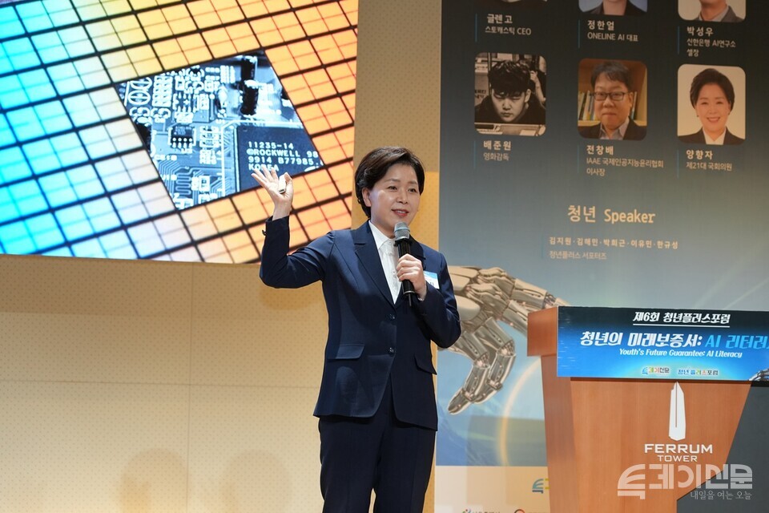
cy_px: 256
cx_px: 384
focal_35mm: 105
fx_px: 2243
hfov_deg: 19.5
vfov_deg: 13.0
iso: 2000
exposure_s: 1/100
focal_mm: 105
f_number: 4.5
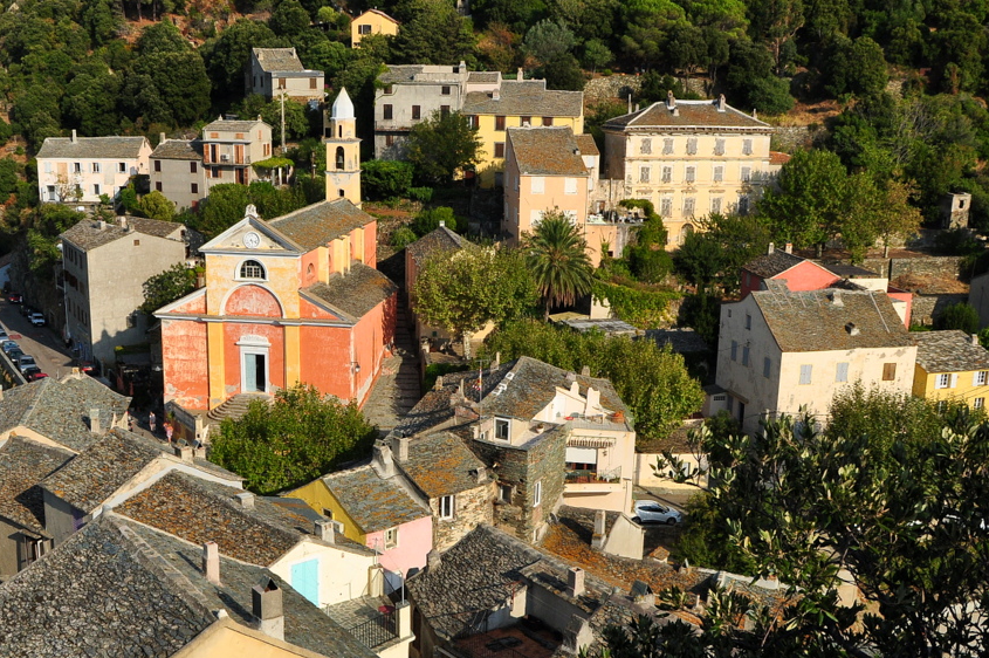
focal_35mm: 45
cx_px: 379
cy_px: 409
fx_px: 1227
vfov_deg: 29.9
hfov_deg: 43.6
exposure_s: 1/640
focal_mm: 21
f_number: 13
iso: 400
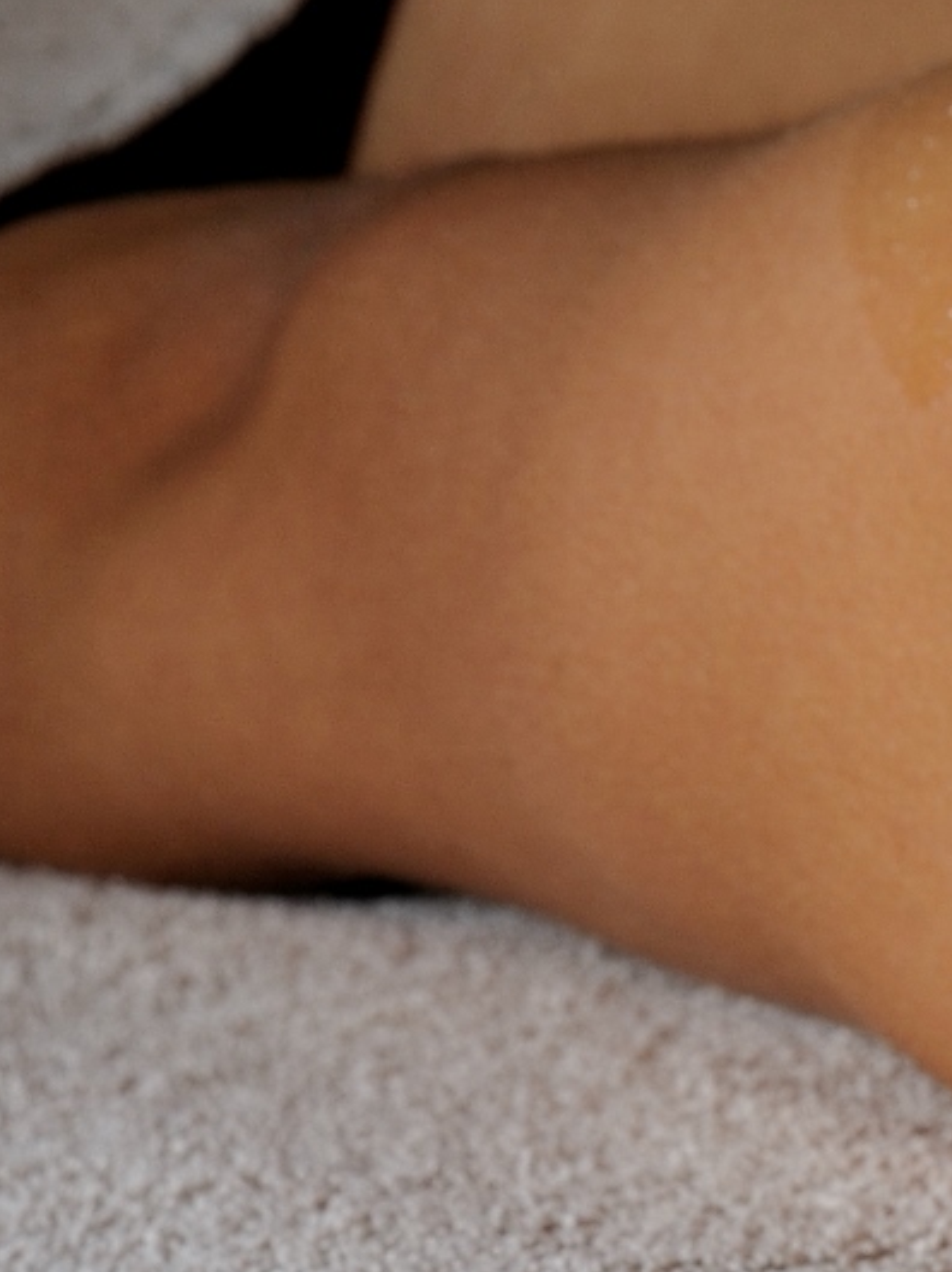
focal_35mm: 391
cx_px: 2433
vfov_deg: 5.1
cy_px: 381
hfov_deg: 3.7
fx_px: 14355
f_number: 22
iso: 200
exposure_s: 1/50
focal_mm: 105
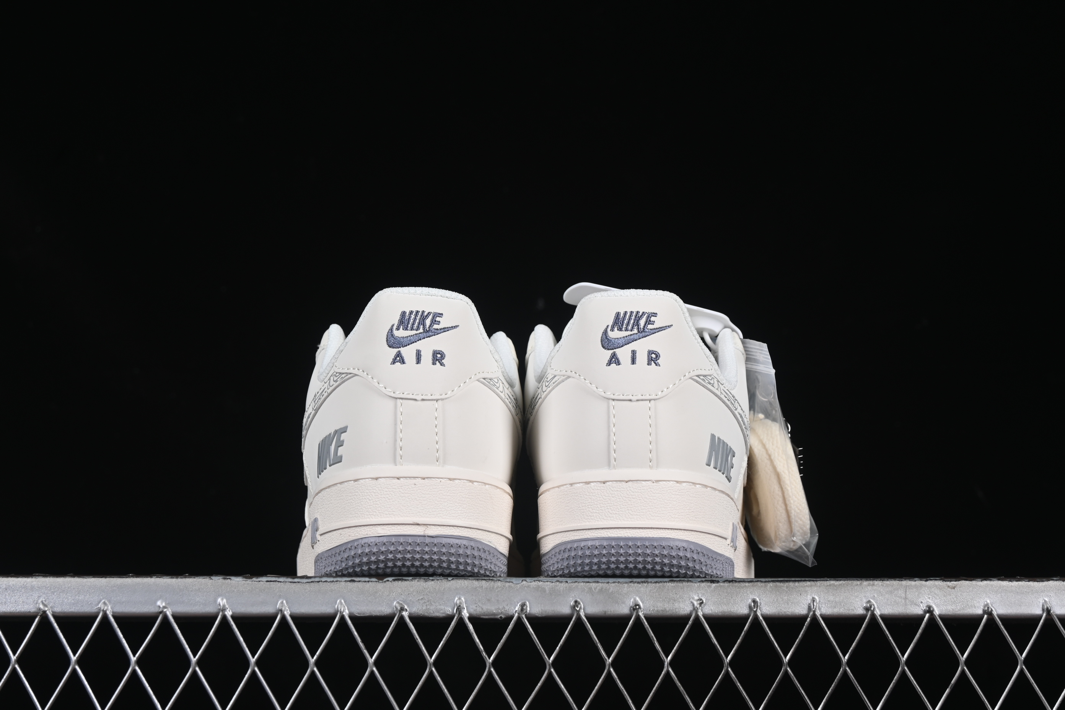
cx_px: 532
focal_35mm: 75
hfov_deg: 27.0
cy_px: 355
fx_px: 2219
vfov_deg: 18.2
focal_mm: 50
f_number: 8
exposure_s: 1/80
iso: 160
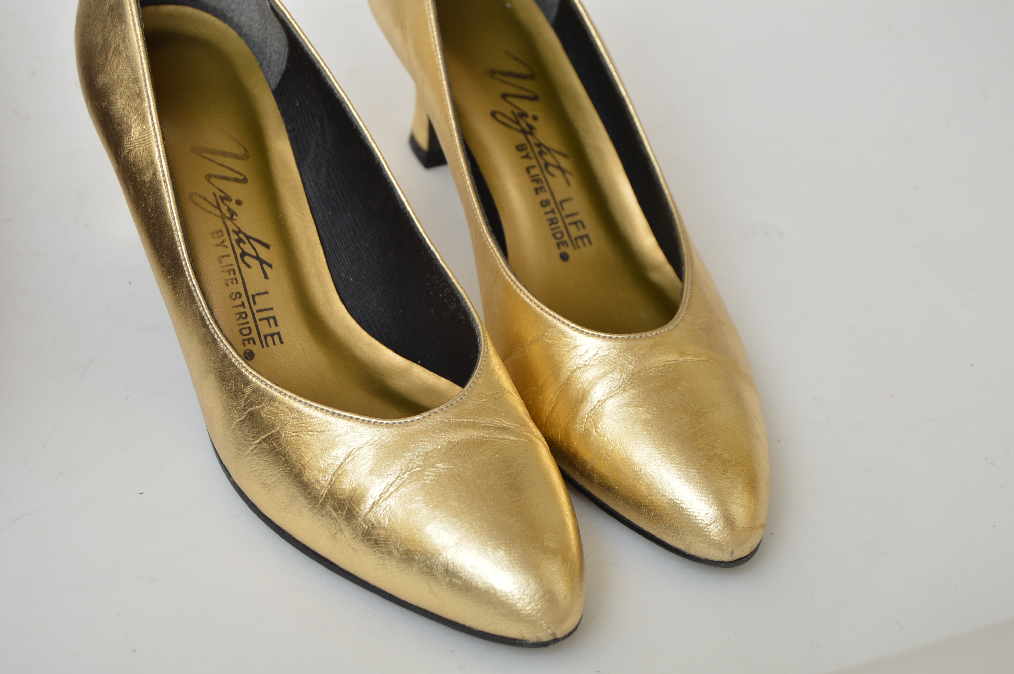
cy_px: 337
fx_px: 1942
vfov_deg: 19.7
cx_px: 507
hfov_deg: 29.3
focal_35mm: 69
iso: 200
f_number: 5.3
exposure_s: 1/160
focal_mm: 46
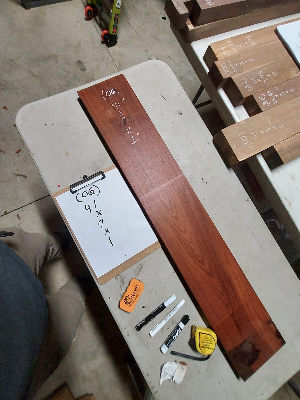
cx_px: 150
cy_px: 200
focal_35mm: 13
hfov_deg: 89.9
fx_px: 150
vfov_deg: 106.2
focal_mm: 1.42
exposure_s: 1/60
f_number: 2.2
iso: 200
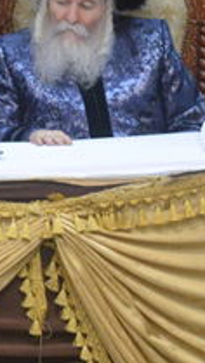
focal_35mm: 1319
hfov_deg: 0.9
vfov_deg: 1.6
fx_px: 12710
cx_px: -276
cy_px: 63
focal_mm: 220
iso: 3200
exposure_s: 1/80
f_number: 5.6
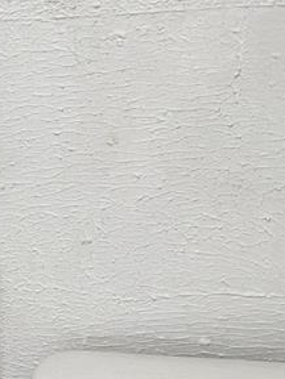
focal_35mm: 100
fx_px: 1098
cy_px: 516
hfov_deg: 14.0
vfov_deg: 18.1
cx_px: -115
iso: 125
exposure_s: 1/60
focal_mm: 6.76
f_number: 1.78
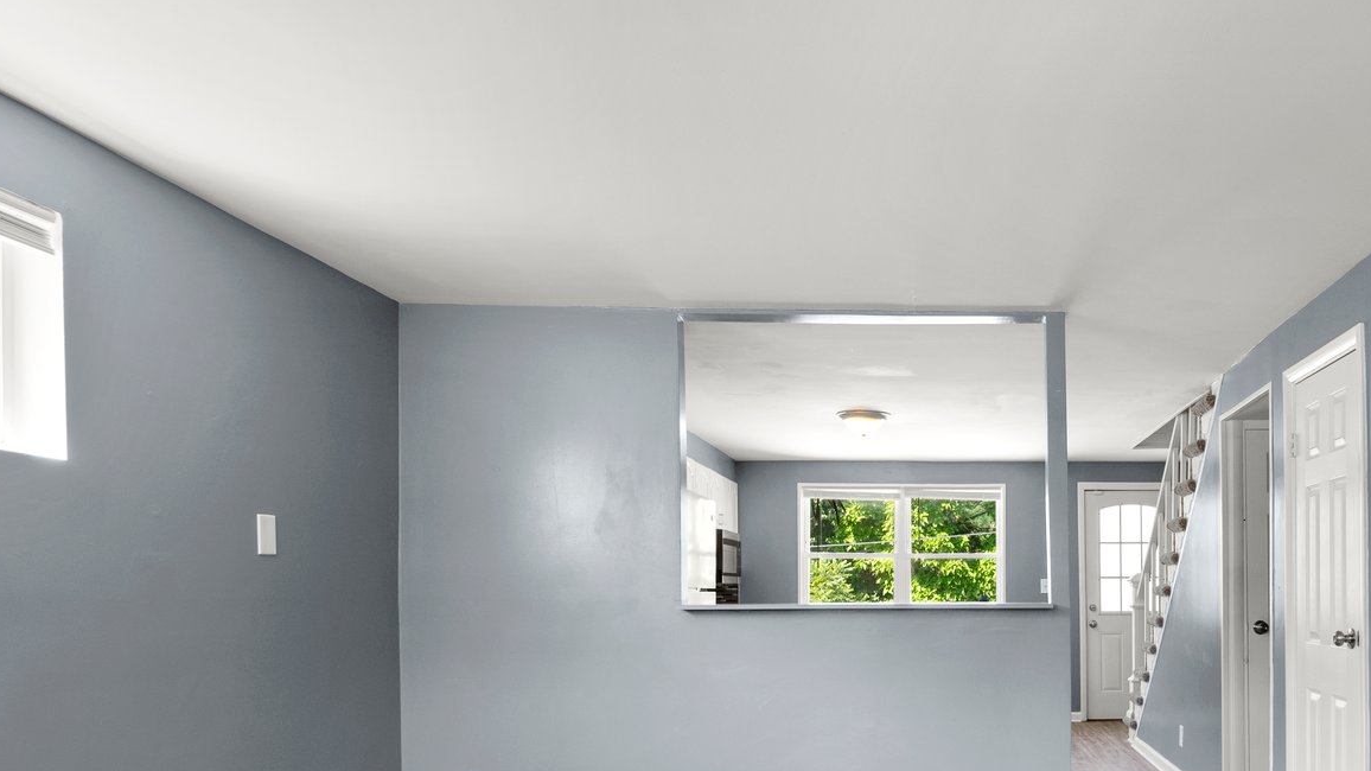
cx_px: 956
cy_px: 530
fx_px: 945
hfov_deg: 69.0
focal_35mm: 26
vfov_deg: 43.6
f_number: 8
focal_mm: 14
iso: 250
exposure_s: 1/15
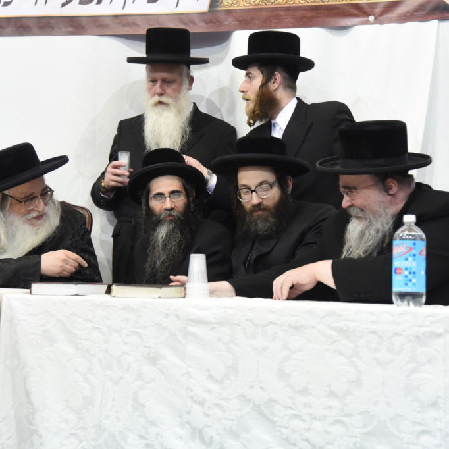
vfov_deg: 20.9
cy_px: 224
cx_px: 211
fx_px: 1218
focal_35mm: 83
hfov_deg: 20.9
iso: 2500
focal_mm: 65
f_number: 4
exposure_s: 1/100
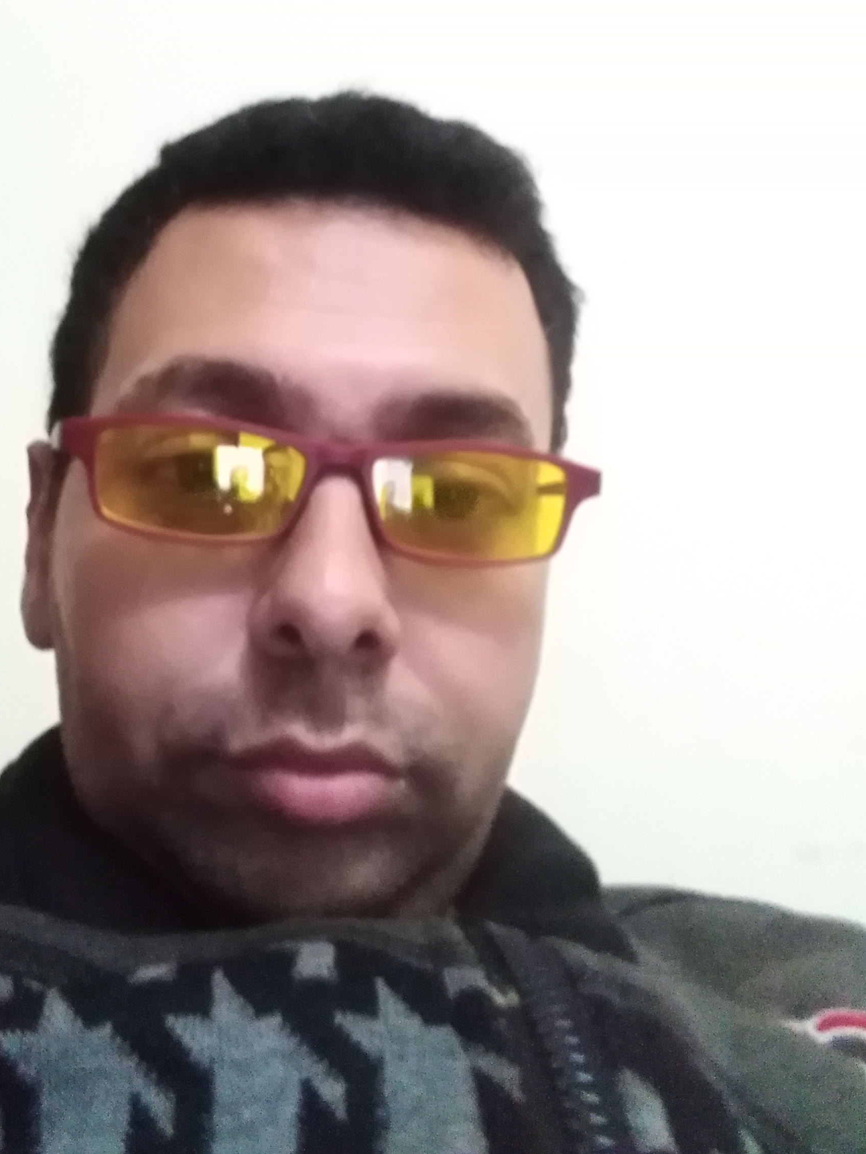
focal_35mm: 33
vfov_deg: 53.7
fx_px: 1101
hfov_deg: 42.8
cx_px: 355
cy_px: 345
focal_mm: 2.42
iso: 1656
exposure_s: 1/10
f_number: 2
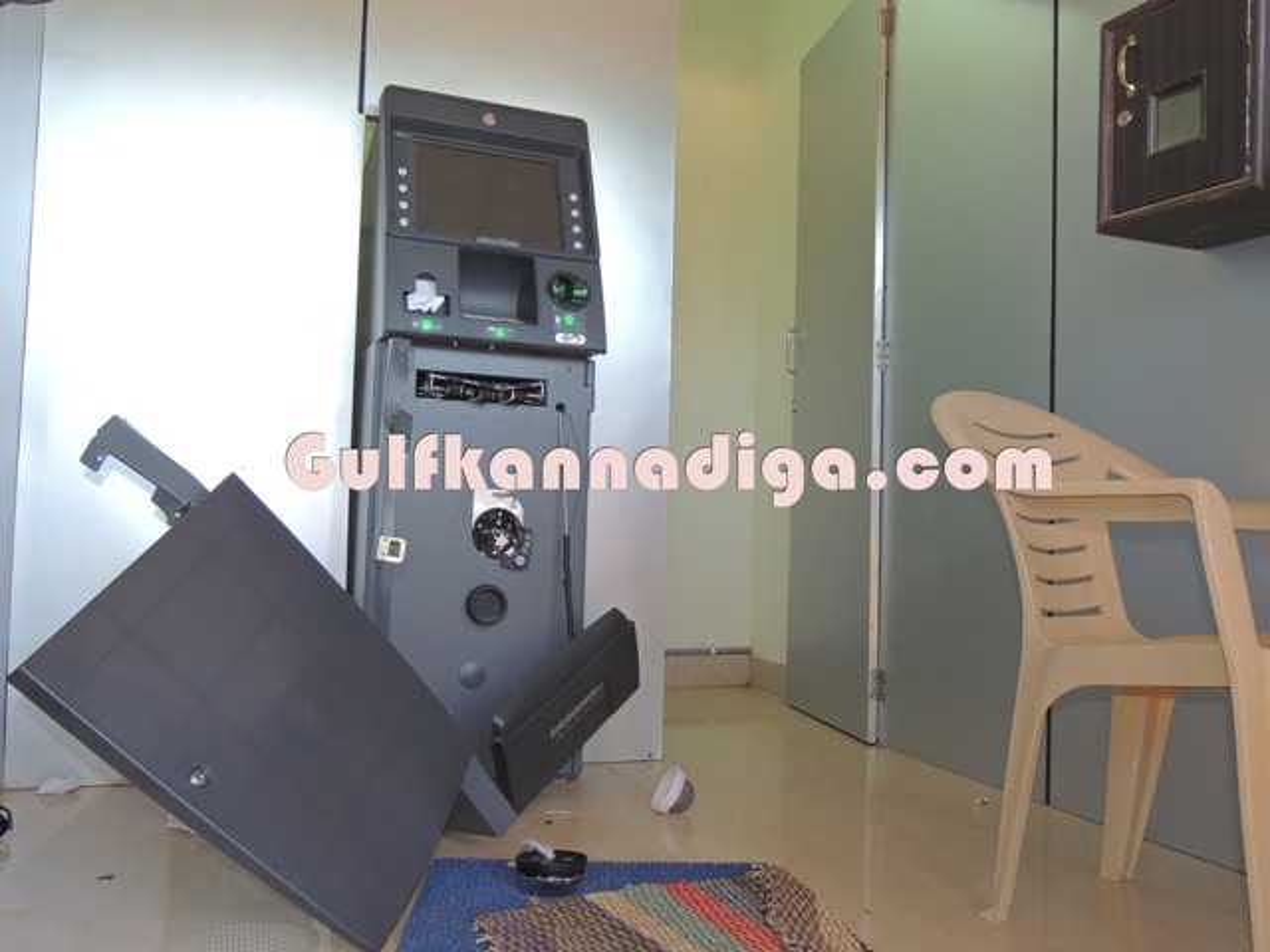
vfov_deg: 46.8
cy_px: 476
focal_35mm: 30
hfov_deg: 60.0
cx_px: 635
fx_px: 1101
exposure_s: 1/40
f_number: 3.1
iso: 140
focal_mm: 5.3
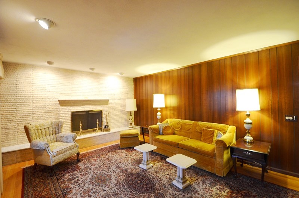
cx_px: 150
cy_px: 99
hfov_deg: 100.5
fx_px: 124
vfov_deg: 77.1
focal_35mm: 15
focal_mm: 10
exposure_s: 1/30
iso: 1250
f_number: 3.5
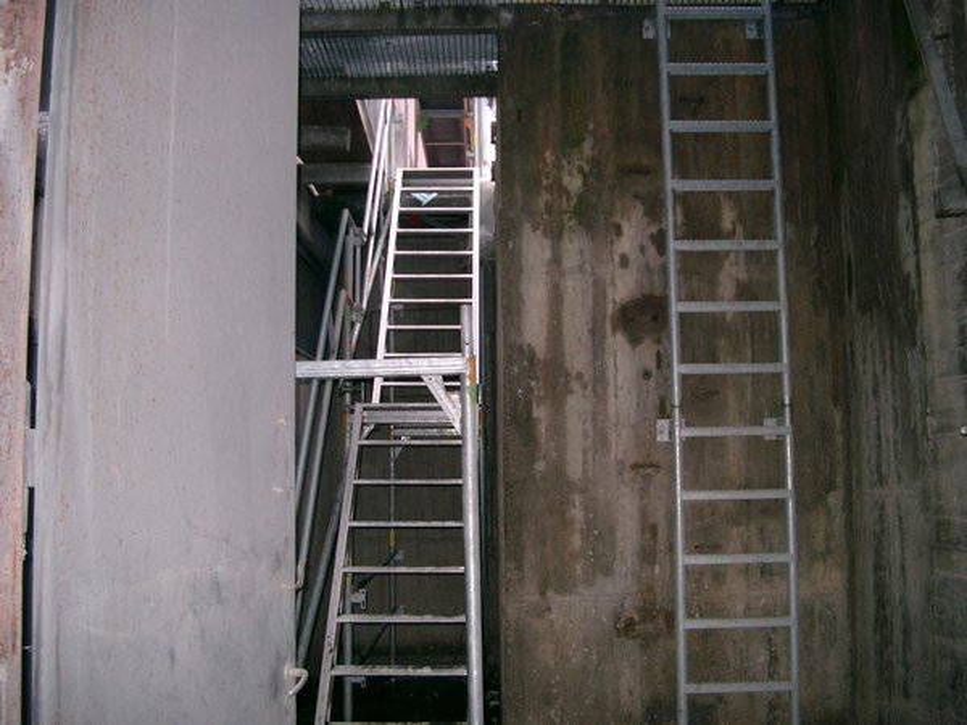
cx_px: 484
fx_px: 1034
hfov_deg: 50.1
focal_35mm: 37
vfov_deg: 38.7
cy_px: 362
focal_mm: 7.6
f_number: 2.6
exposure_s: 1/60
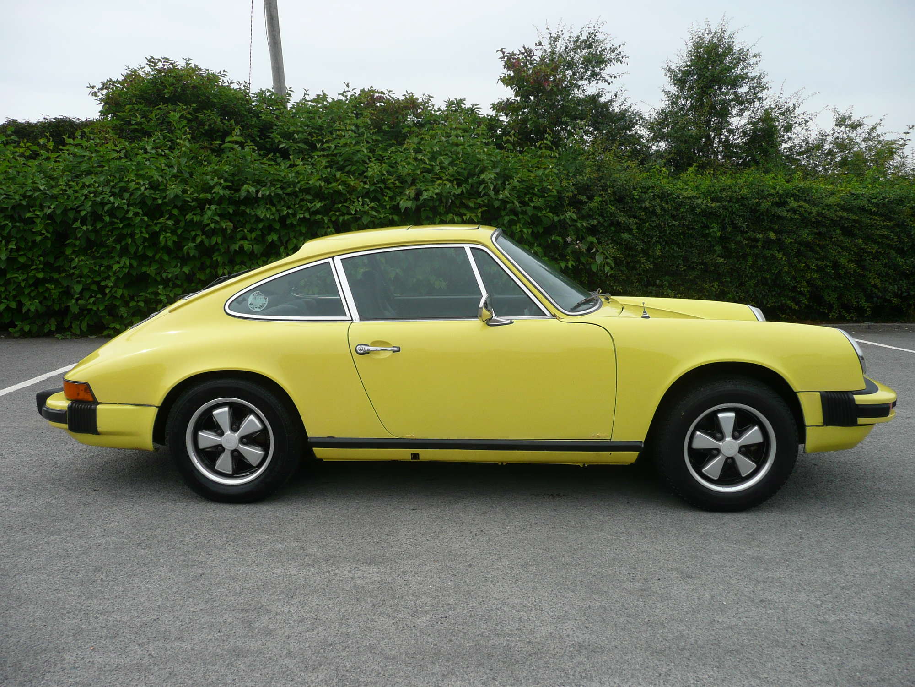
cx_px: 458
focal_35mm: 28
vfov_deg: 49.7
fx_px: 740
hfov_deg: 63.4
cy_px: 344
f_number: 3.3
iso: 100
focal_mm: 4.6
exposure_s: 1/500
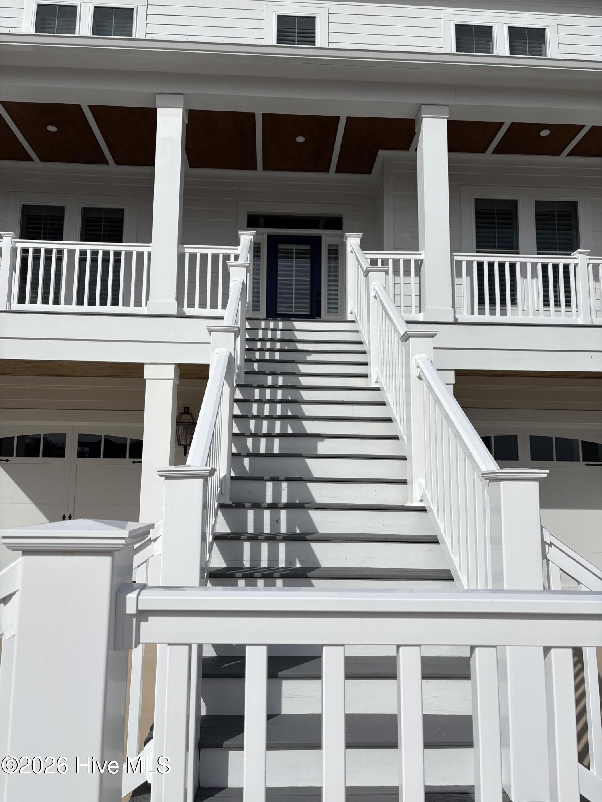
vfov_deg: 67.3
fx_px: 603
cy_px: 401
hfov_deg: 53.1
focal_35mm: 26
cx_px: 301
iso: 50
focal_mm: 5.96
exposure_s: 1/14493
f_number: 1.6
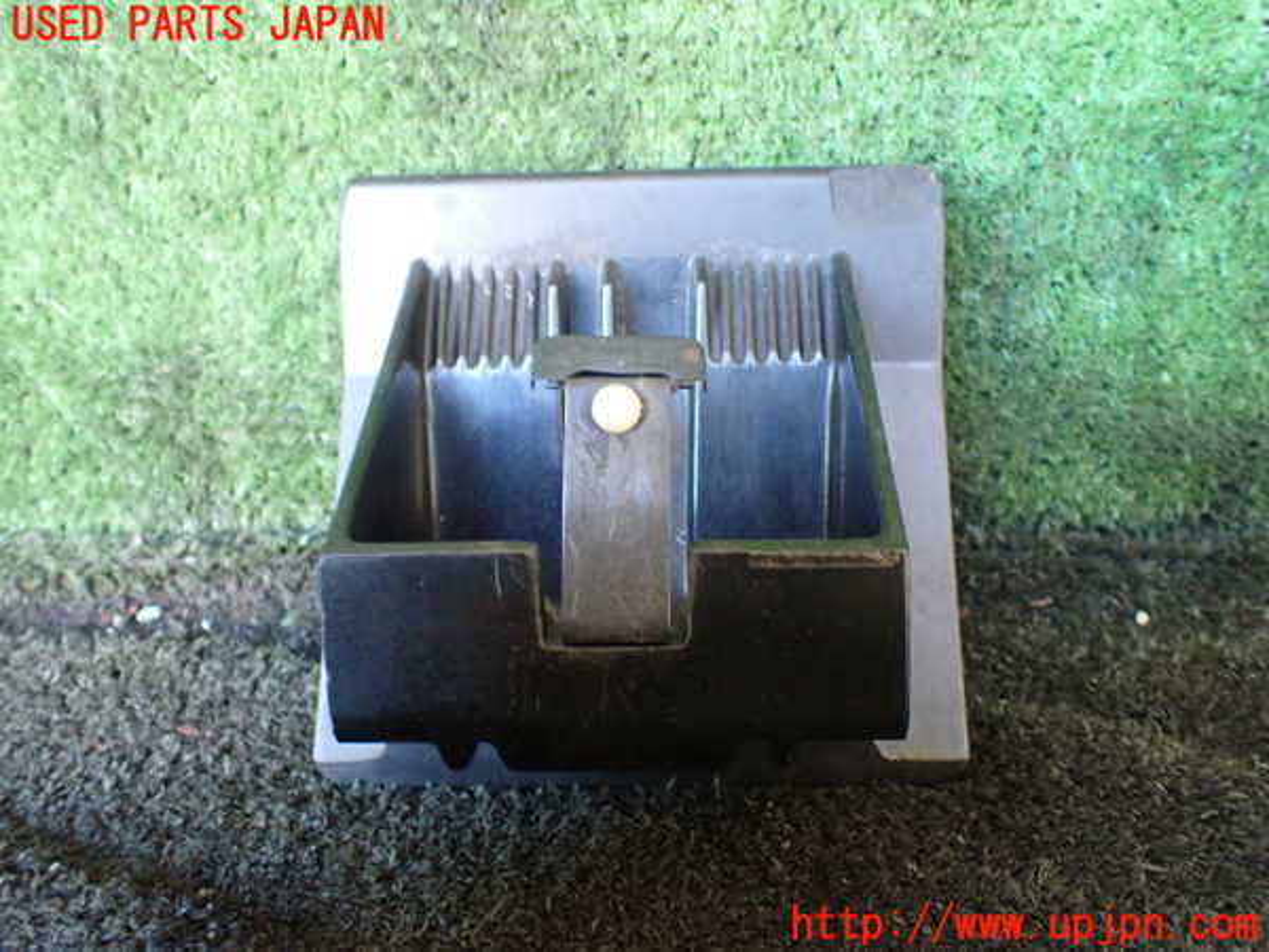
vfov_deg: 46.8
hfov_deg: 60.0
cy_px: 476
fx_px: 1100
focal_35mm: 30
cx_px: 634
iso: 800
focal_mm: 5.4
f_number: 2.3
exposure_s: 1/40
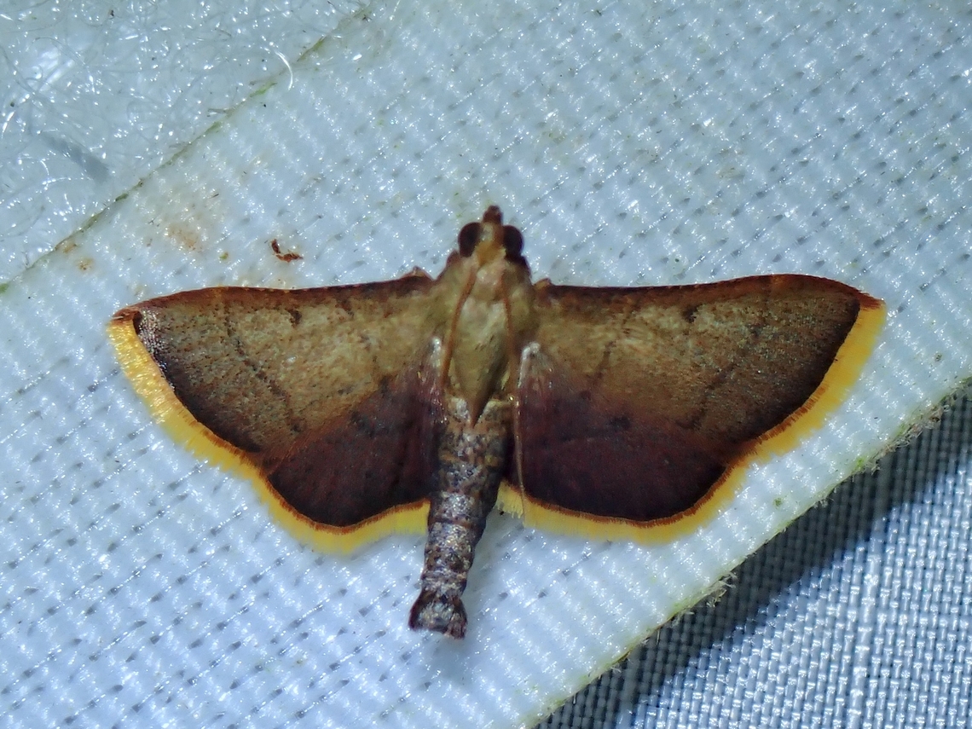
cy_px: 364
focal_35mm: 100
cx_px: 486
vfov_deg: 14.8
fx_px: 2808
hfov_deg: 19.6
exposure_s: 1/1250
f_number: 6.3
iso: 100
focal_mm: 18
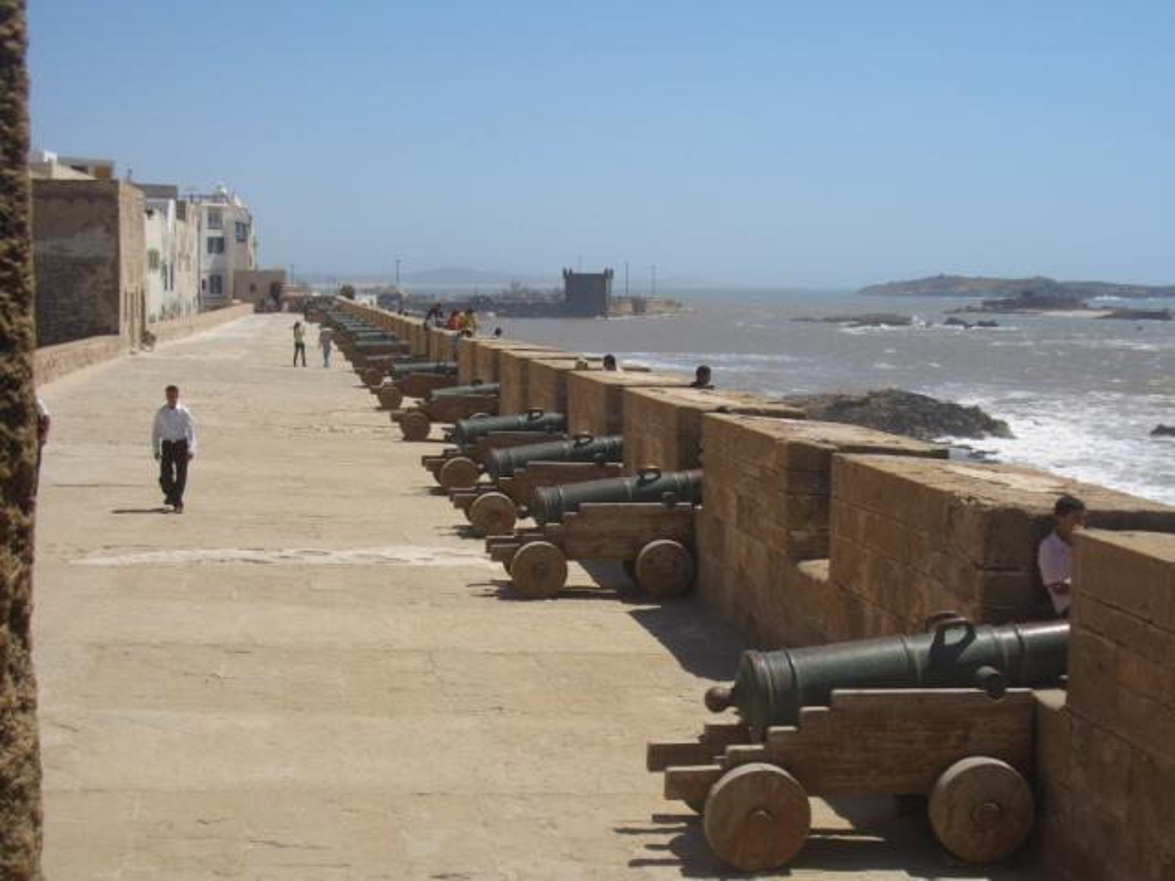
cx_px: 588
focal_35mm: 49
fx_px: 1663
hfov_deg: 38.9
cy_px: 440
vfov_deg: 29.7
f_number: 5
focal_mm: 8.2
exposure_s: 1/500
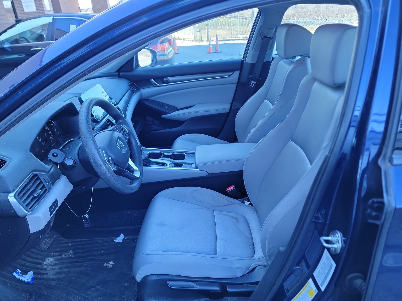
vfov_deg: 54.9
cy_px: 154
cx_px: 198
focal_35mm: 25
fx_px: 290
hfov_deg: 69.4
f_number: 1.8
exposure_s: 1/59
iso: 156
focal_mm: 6.7
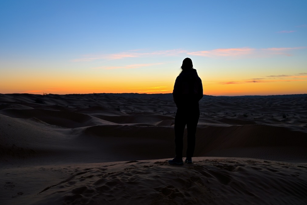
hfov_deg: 52.4
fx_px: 312
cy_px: 94
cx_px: 150
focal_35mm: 37
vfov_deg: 36.4
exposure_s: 1/60
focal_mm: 33.5
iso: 100
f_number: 4
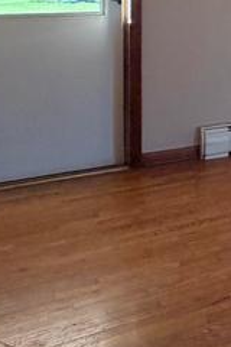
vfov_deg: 29.9
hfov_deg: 13.8
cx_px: 582
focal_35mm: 62
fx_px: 597
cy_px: -12
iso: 250
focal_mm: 2.22
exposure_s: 1/121
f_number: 2.2
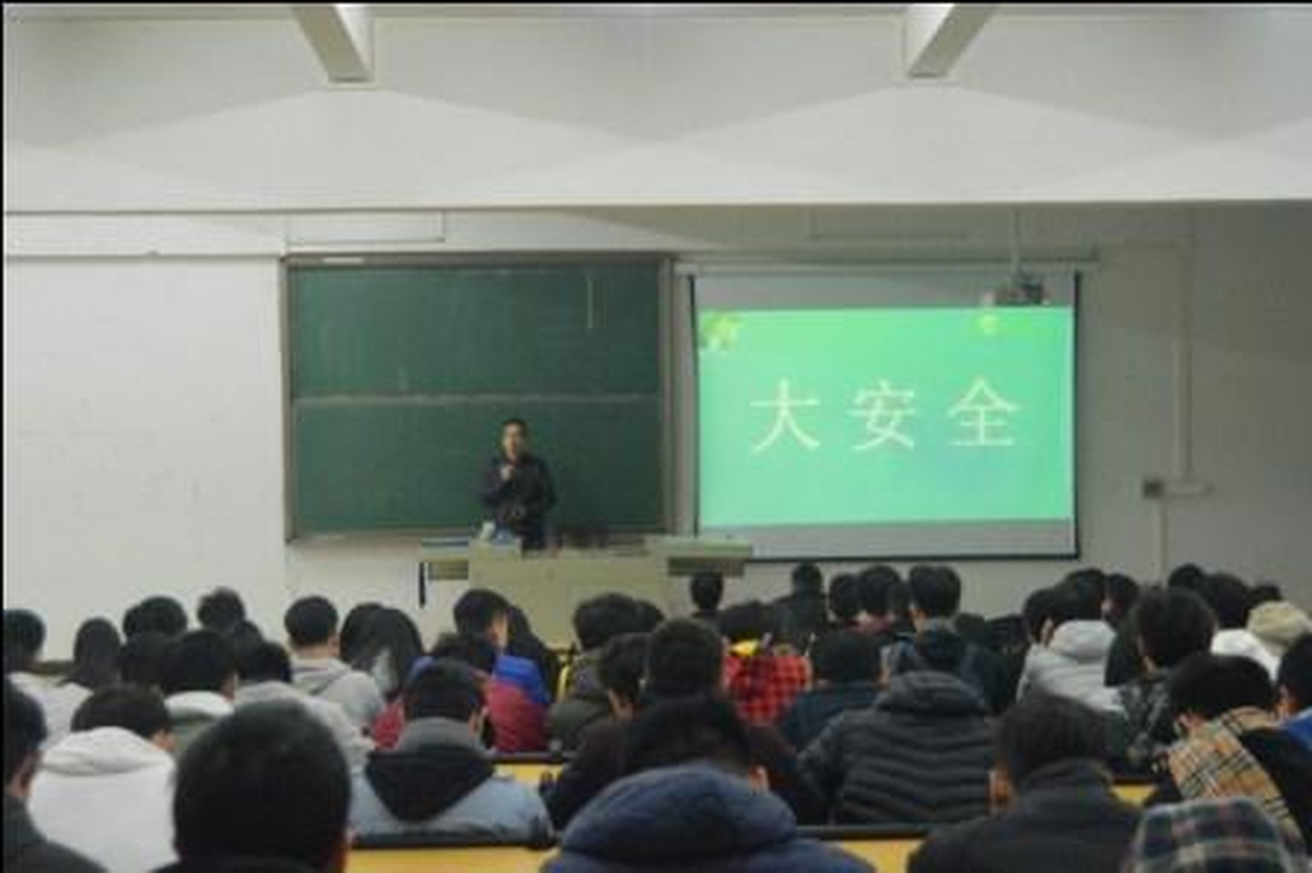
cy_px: 436
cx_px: 656
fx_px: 2076
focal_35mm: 57
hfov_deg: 35.1
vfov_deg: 23.7
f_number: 4.8
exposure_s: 1/60
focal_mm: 38
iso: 5000
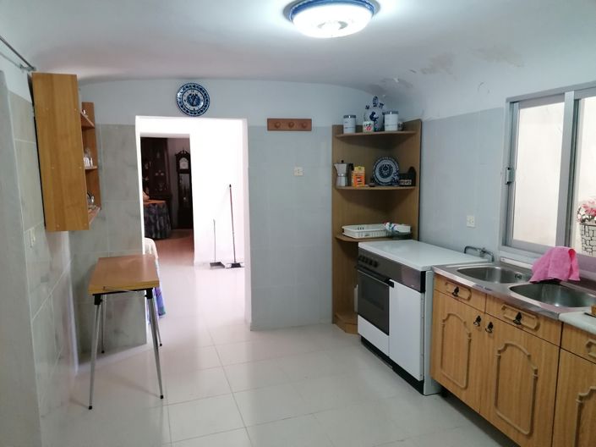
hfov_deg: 65.3
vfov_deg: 51.3
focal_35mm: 27
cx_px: 298
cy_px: 224
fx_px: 465
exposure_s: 1/33.3
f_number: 1.8
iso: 320
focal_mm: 4.75
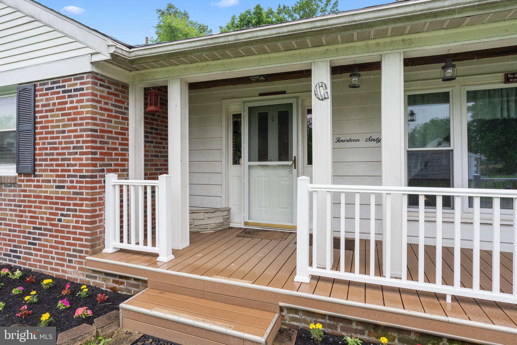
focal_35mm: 19
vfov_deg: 64.6
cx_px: 258
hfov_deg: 86.9
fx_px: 273
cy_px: 172
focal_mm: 19
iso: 800
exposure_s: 1/200
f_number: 11
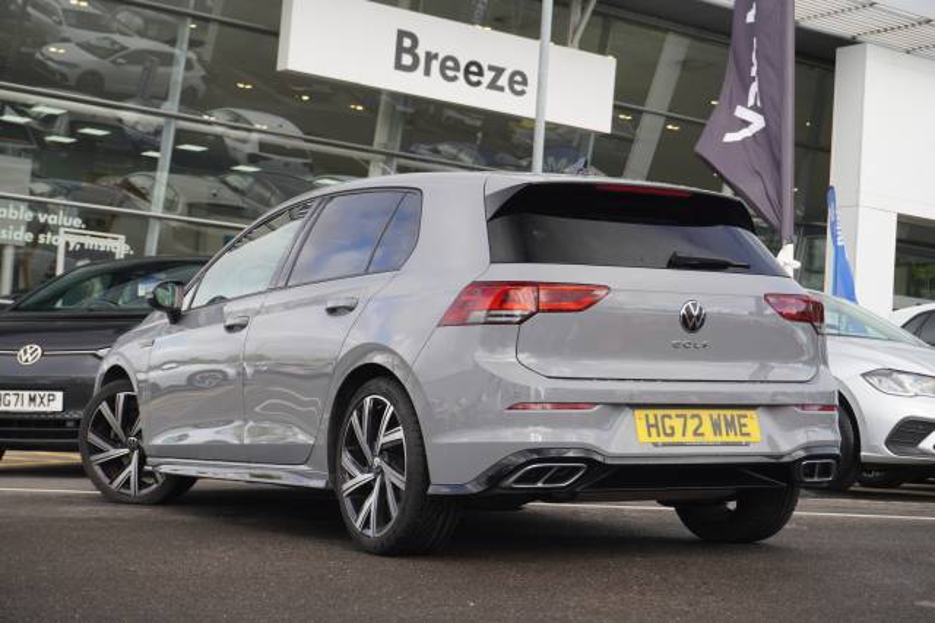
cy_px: 312
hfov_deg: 31.9
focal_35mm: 63
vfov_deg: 21.5
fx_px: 1635
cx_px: 468
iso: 160
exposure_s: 1/160
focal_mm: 42
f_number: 5.6
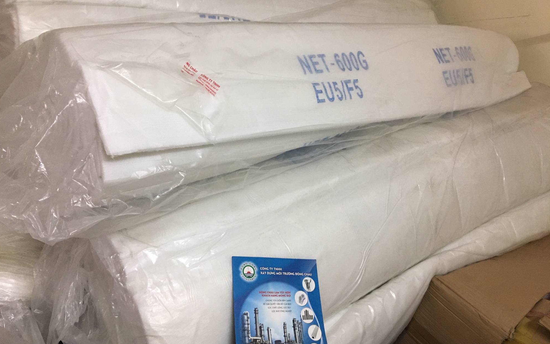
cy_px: 168
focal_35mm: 31
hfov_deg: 61.2
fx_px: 465
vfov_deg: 40.6
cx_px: 274
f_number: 2.2
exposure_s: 1/17
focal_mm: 4.15
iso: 100
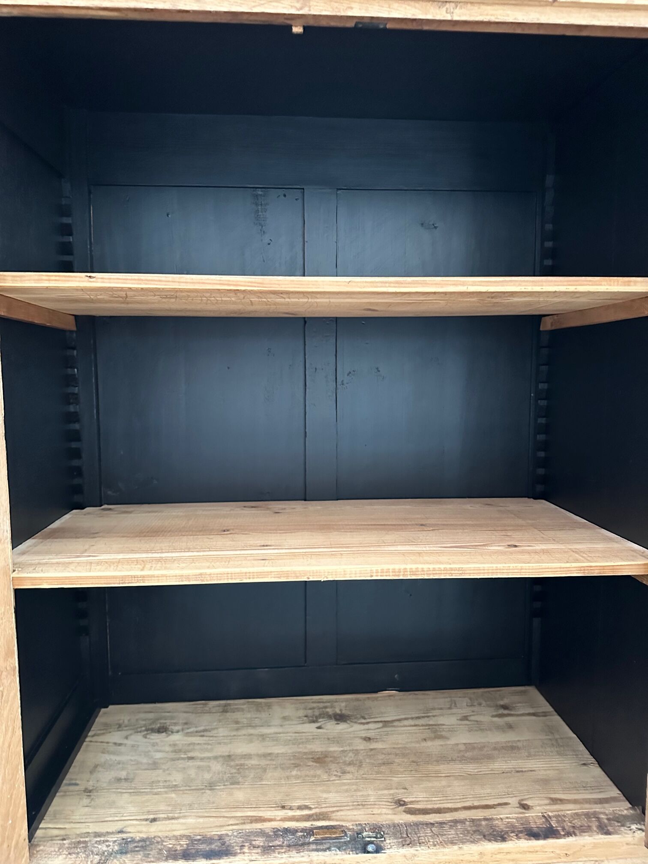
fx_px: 599
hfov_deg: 56.8
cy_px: 432
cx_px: 324
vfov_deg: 71.6
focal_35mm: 24
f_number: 1.78
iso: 1000
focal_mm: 6.86
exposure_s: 1/48
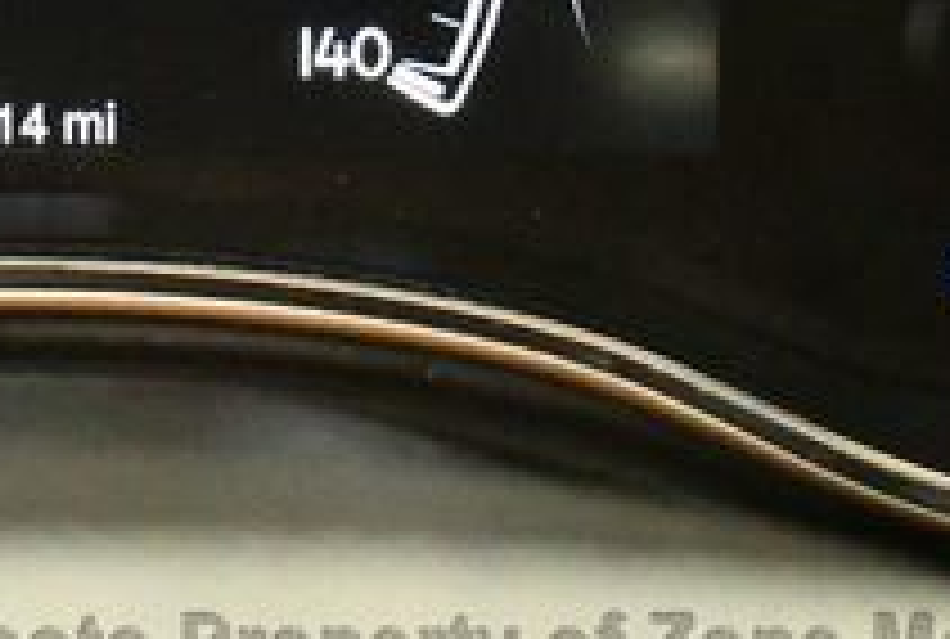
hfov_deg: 17.9
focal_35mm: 109
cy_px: -232
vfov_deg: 12.2
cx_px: -144
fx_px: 2885
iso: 10000
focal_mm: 18
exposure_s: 1/60
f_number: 3.5
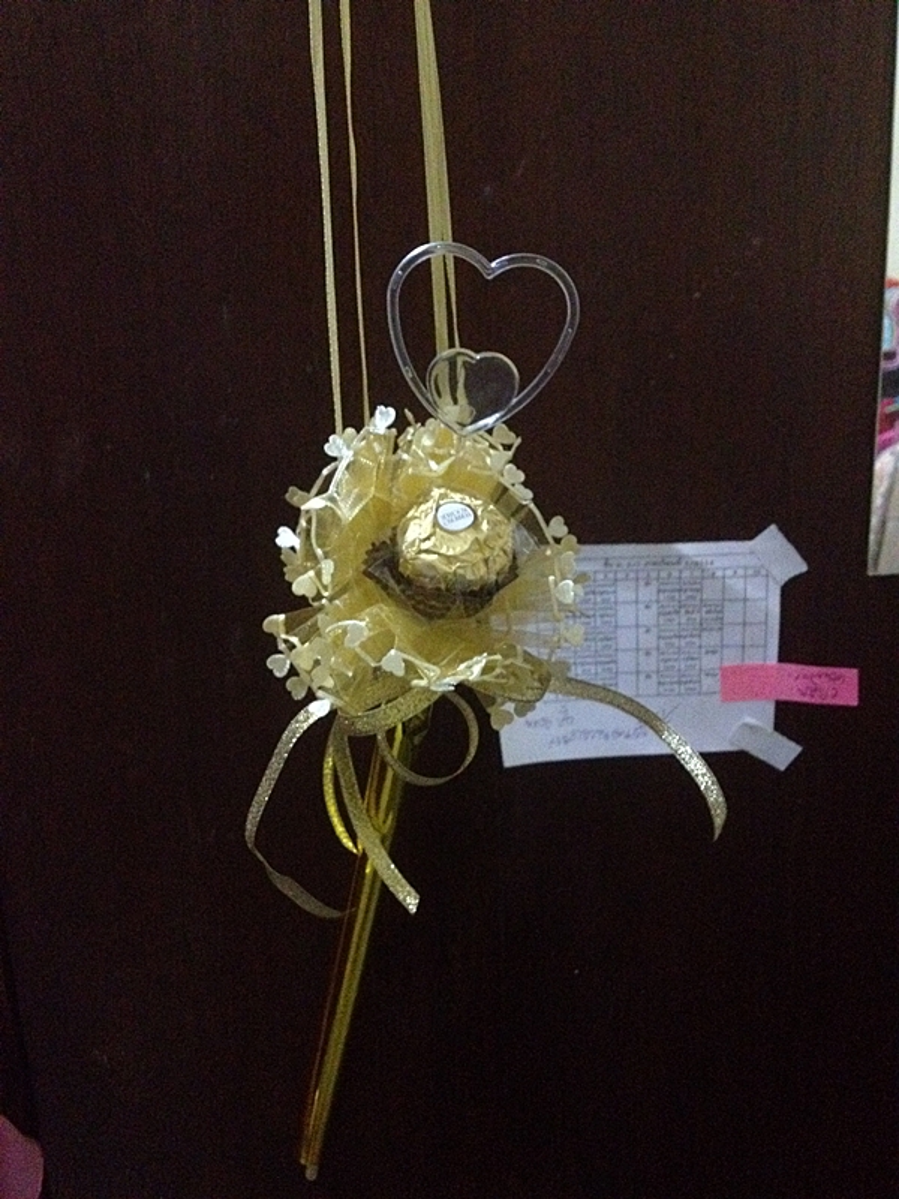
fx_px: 1212
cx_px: 450
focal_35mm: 35
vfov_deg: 52.6
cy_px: 600
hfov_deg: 40.7
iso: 800
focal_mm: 4.28
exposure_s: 1/15
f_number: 2.4
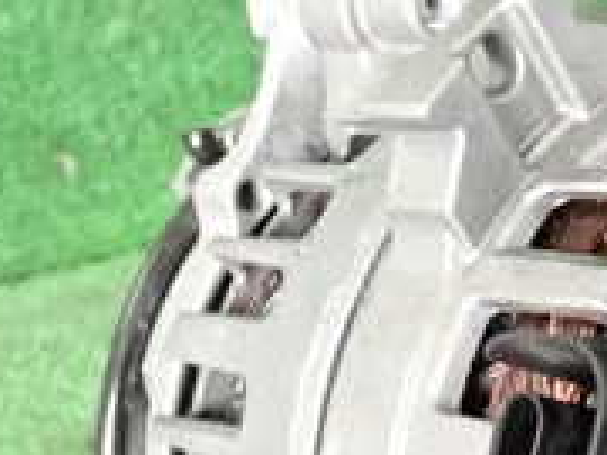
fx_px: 2578
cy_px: 597
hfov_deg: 13.2
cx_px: 637
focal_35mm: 147
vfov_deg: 9.9
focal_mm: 7.84
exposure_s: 1/125
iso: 2500
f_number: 2.9
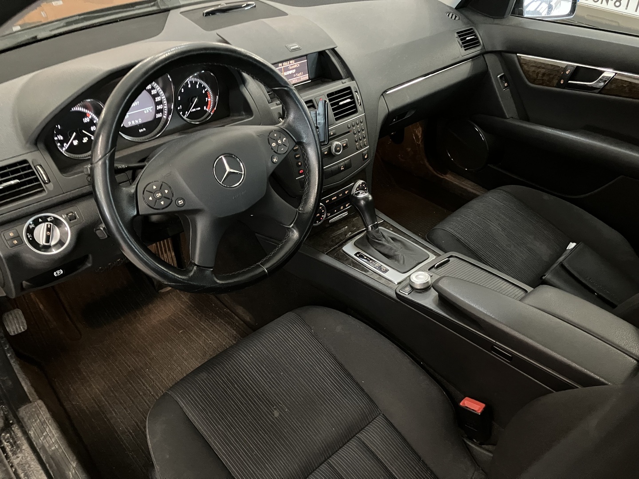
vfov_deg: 49.7
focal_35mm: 28
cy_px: 240
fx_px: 517
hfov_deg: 63.4
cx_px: 320
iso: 800
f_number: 1.8
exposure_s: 1/15
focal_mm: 3.99
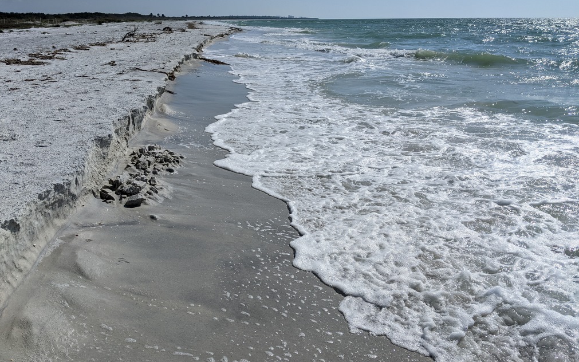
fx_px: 458
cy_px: 171
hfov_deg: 64.6
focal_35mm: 29
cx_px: 289
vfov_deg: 43.1
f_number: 1.8
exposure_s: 1/11765
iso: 63
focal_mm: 4.44
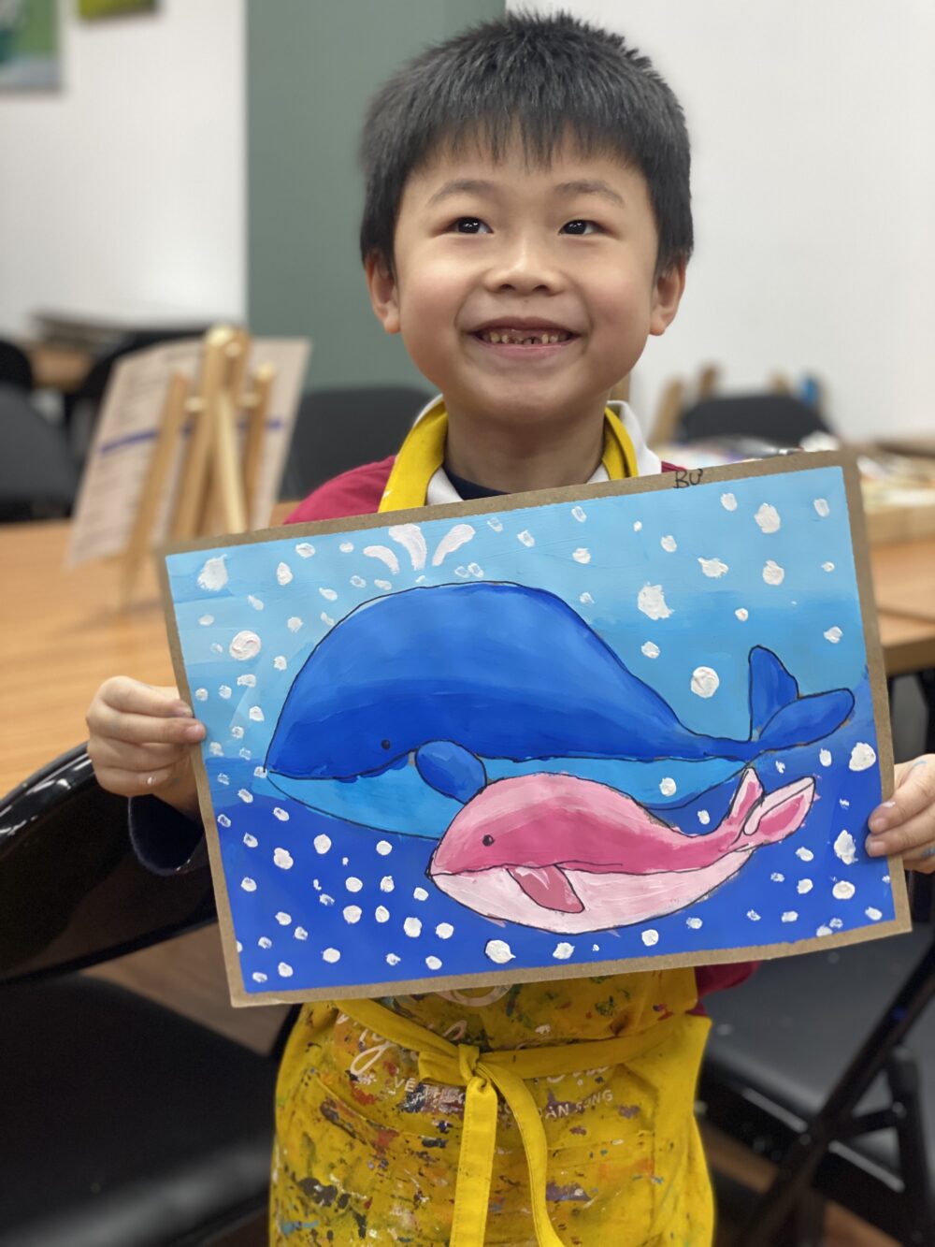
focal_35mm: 52
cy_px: 624
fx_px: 1872
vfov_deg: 36.8
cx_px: 468
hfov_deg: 28.0
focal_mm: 6
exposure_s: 1/100
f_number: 2
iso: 125
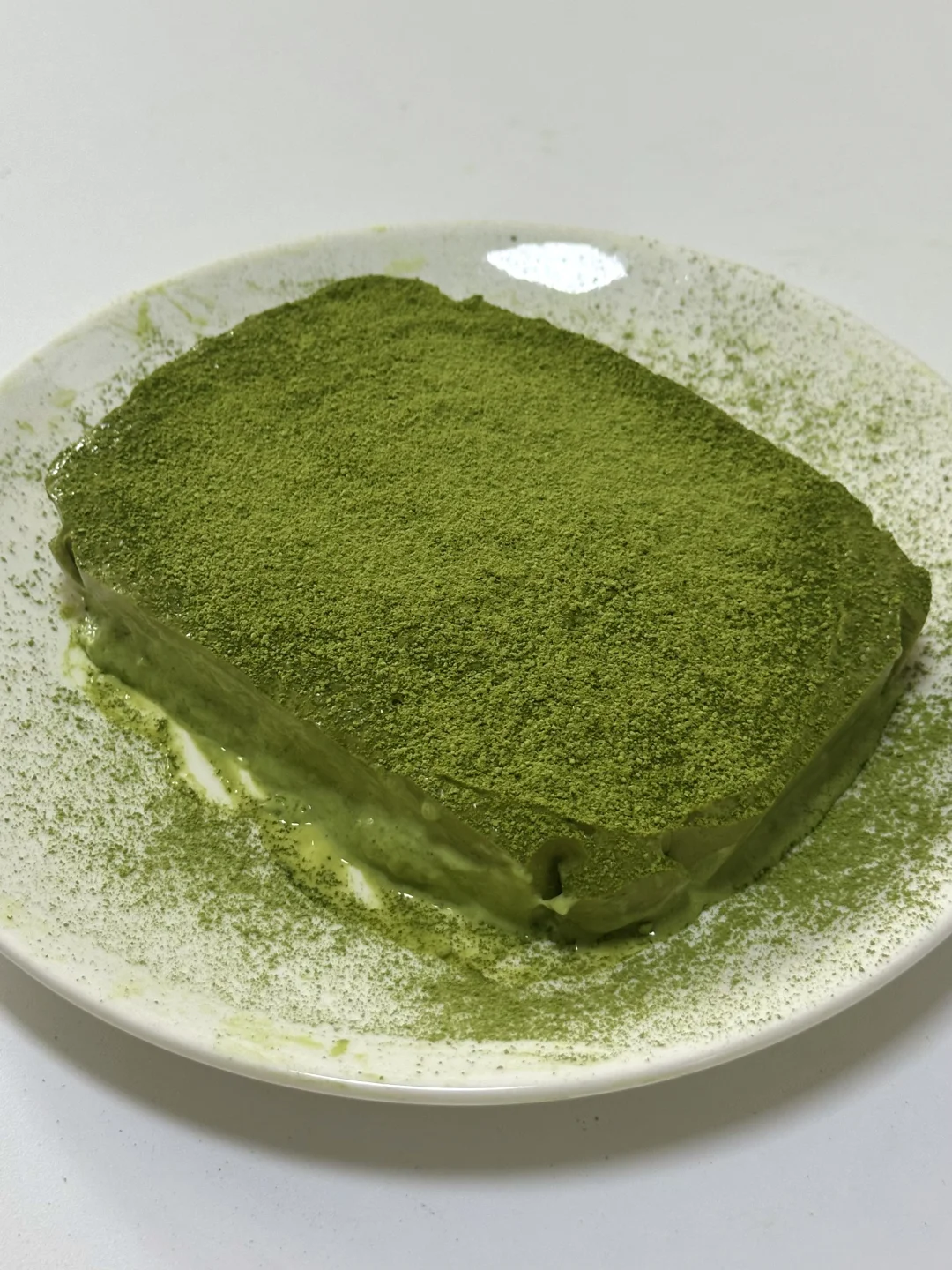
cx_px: 476
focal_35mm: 48
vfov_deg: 39.7
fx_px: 1760
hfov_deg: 30.3
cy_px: 635
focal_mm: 6.86
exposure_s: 1/60
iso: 100
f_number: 1.78
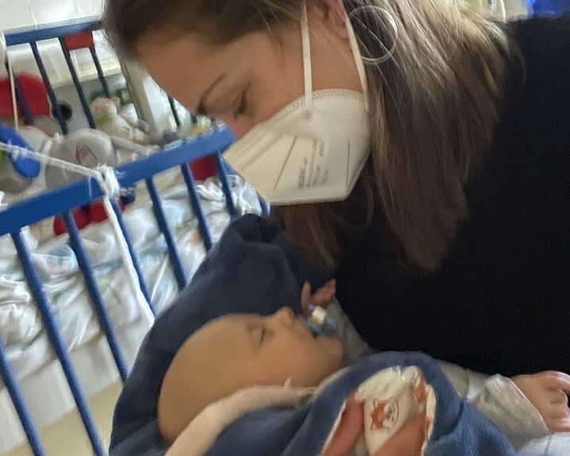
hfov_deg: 68.0
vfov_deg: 56.8
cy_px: 237
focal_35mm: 25
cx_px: 304
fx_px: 422
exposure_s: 1/14
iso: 1250
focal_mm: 2.71
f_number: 2.2
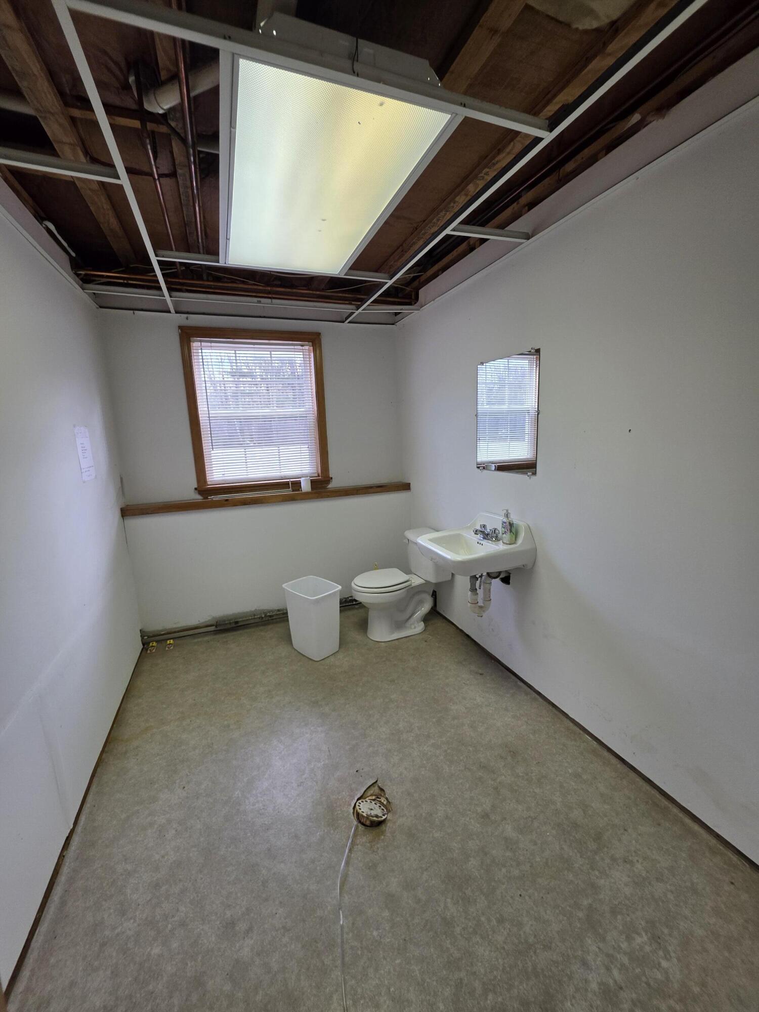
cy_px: 506
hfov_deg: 89.9
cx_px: 380
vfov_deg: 106.2
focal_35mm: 13
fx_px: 380
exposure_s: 1/120
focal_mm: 2.2
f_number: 1.9
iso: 80
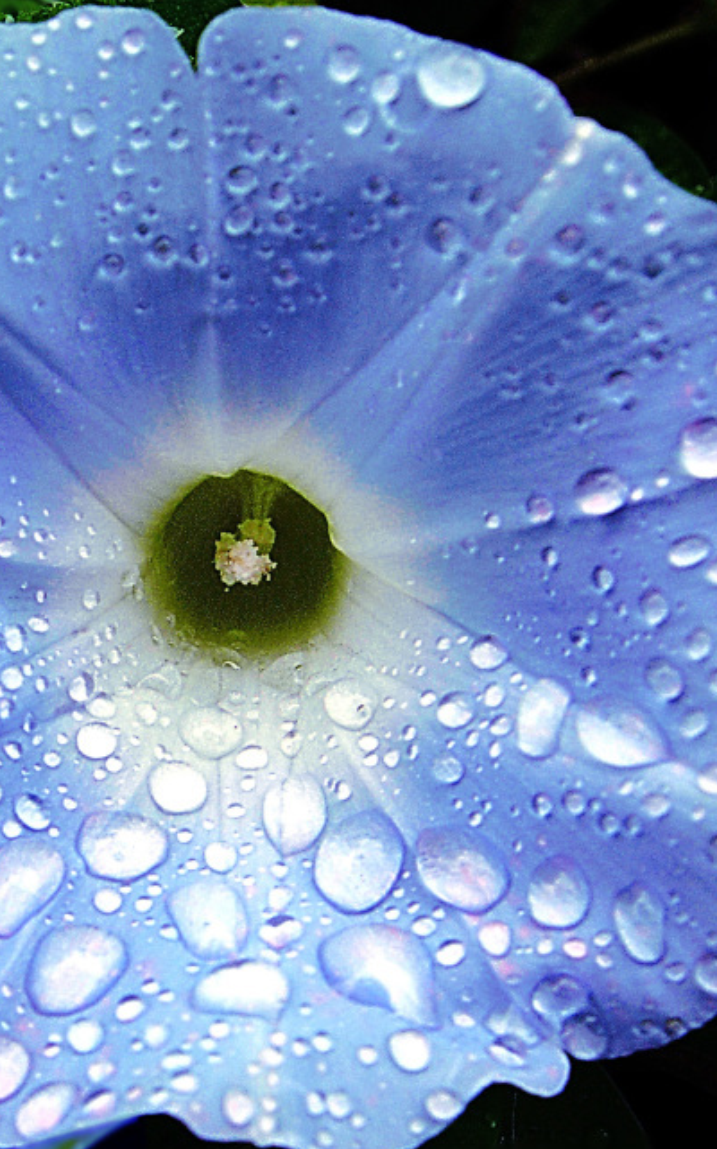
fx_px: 1909
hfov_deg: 20.9
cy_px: 599
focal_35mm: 61
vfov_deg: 33.5
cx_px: 106
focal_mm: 7.5
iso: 50
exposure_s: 1/50.7
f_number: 4.8
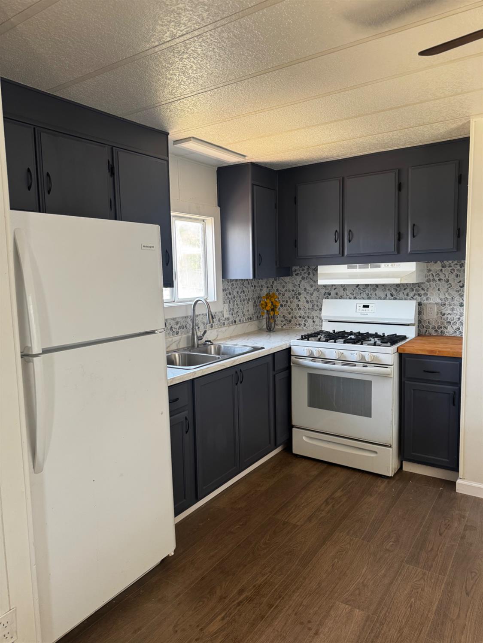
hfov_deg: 56.8
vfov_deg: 71.6
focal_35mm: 24
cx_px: 242
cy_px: 322
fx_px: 446
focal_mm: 6.76
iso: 200
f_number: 1.78
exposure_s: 1/121
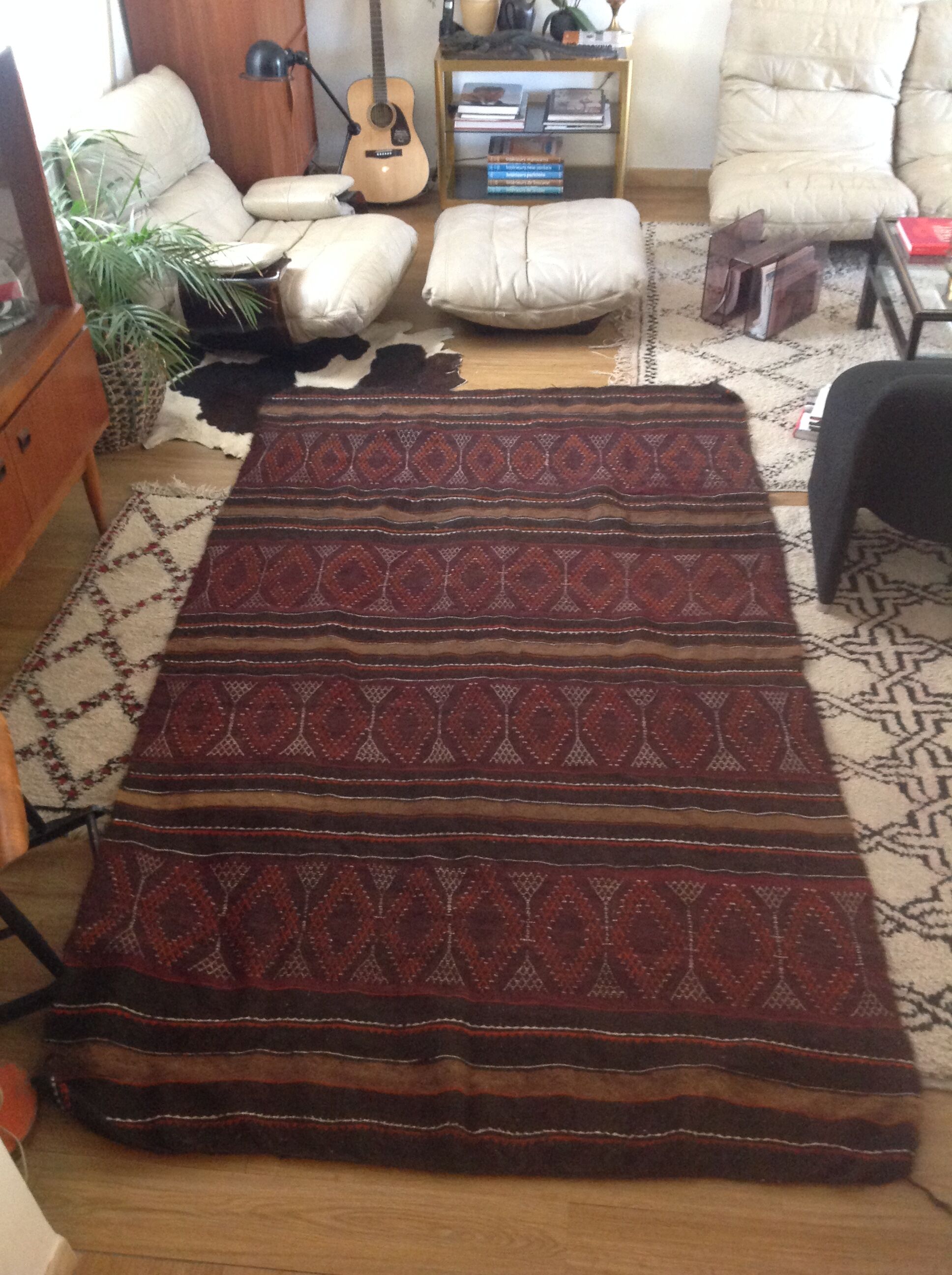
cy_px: 638
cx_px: 476
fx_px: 1287
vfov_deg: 52.7
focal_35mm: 35
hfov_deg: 40.6
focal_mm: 4.28
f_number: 2.4
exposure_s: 1/15
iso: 320
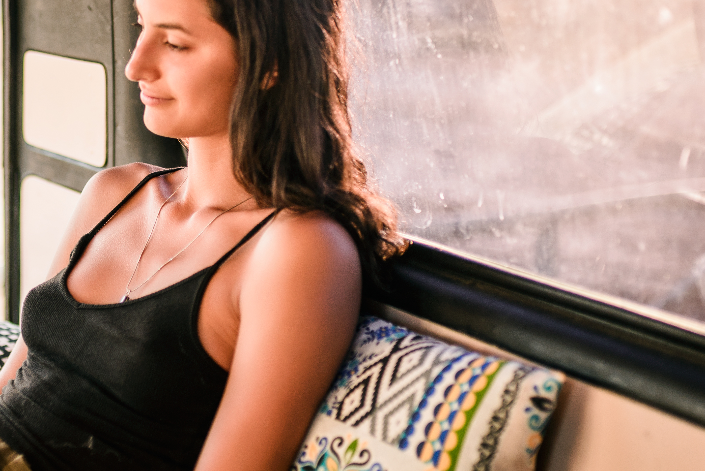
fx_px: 1450
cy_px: 173
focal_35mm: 74
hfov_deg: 27.0
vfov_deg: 18.4
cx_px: 184
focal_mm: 35
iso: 100
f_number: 1.4
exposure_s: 1/400
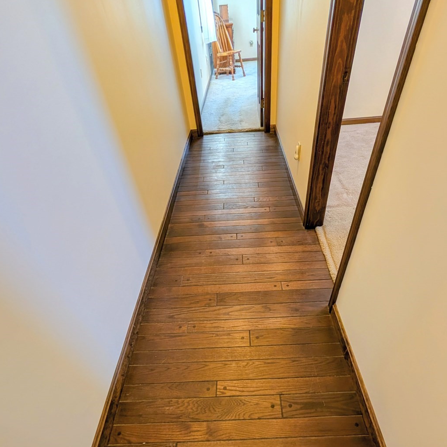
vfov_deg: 84.5
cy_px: 296
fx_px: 234
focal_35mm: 16
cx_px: 242
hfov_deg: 87.2
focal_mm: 2.02
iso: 57
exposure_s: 1/40
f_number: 1.7
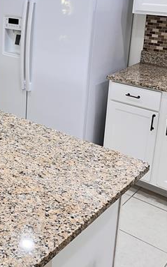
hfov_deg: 23.3
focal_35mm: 51
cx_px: -30
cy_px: 57
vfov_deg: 38.3
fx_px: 372
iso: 200
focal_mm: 6.86
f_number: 1.78
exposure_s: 1/120
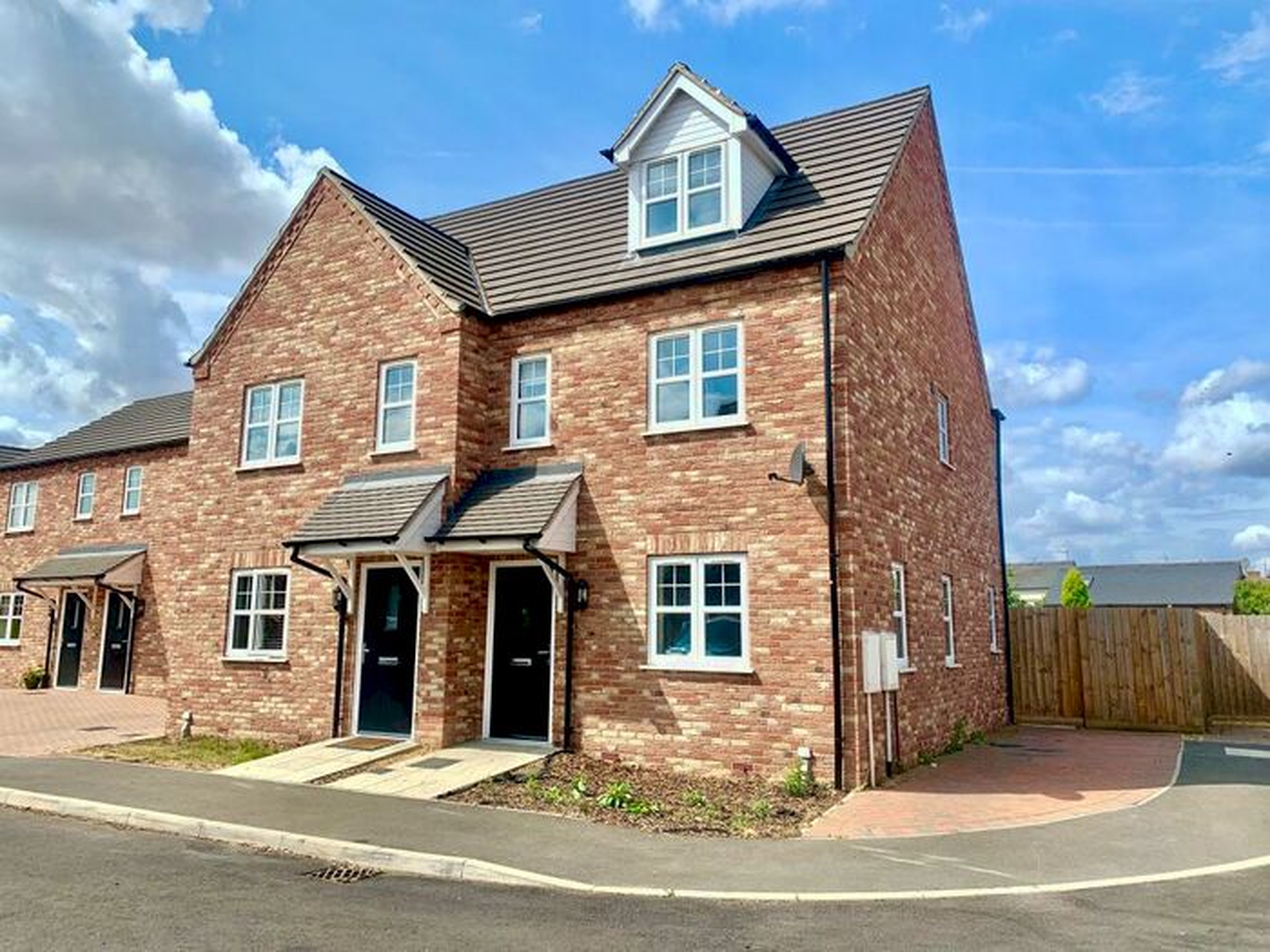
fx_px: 954
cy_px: 476
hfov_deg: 67.3
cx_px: 635
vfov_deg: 53.1
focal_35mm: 26
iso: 25
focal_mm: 4.25
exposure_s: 1/2545
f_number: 1.8
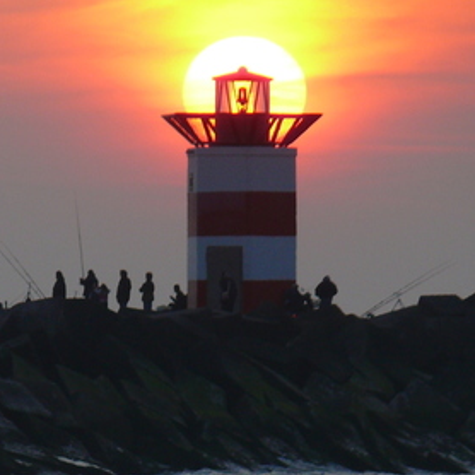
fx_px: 13444
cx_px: 90
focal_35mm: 866
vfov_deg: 2.0
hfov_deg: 2.0
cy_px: 328
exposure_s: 1/250
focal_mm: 78.7
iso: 100
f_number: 4
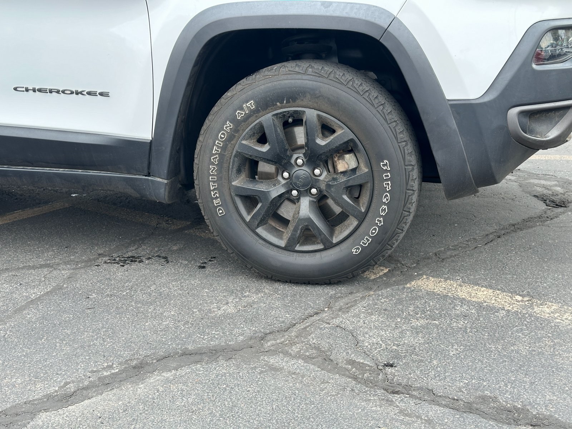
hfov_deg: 39.7
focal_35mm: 48
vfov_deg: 30.3
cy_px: 214
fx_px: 793
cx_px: 286
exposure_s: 1/627
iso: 64
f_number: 1.78
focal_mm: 6.86
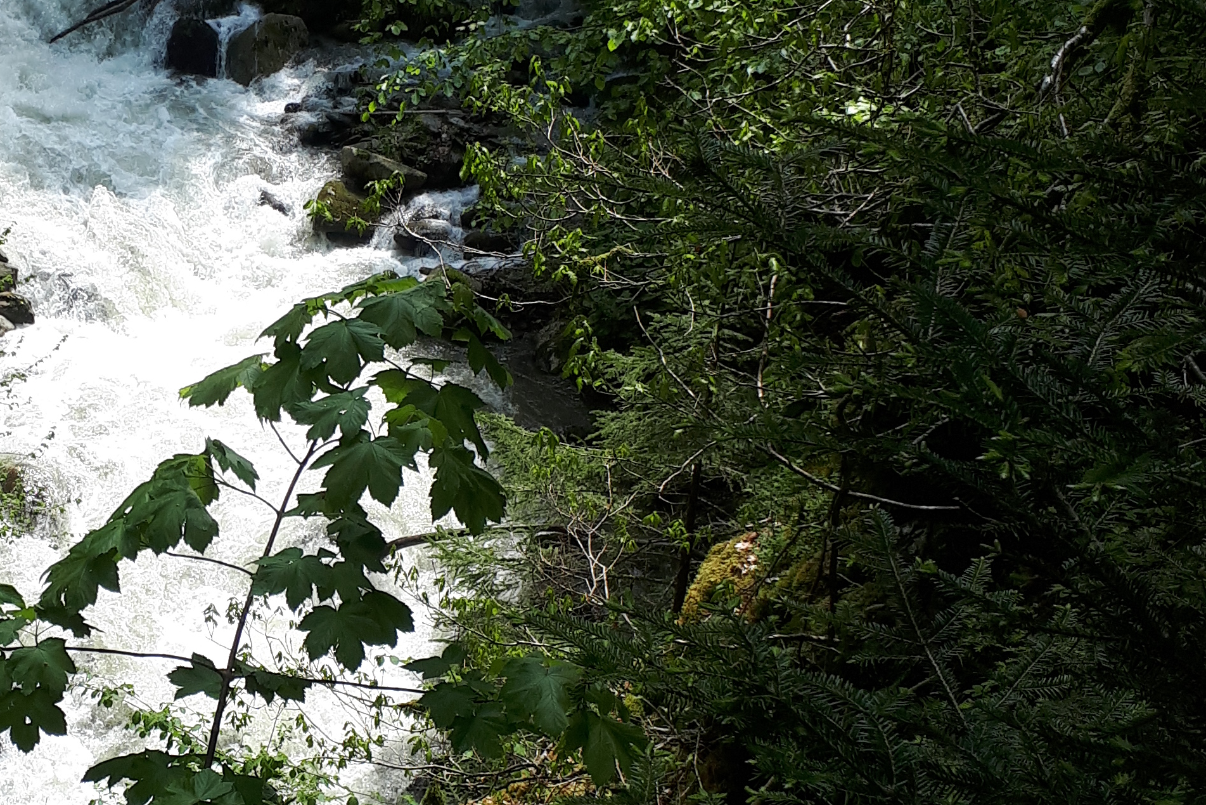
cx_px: 148
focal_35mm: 68
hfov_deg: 28.6
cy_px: 424
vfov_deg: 20.0
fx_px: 2278
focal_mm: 3.6
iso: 40
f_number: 1.9
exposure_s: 1/626
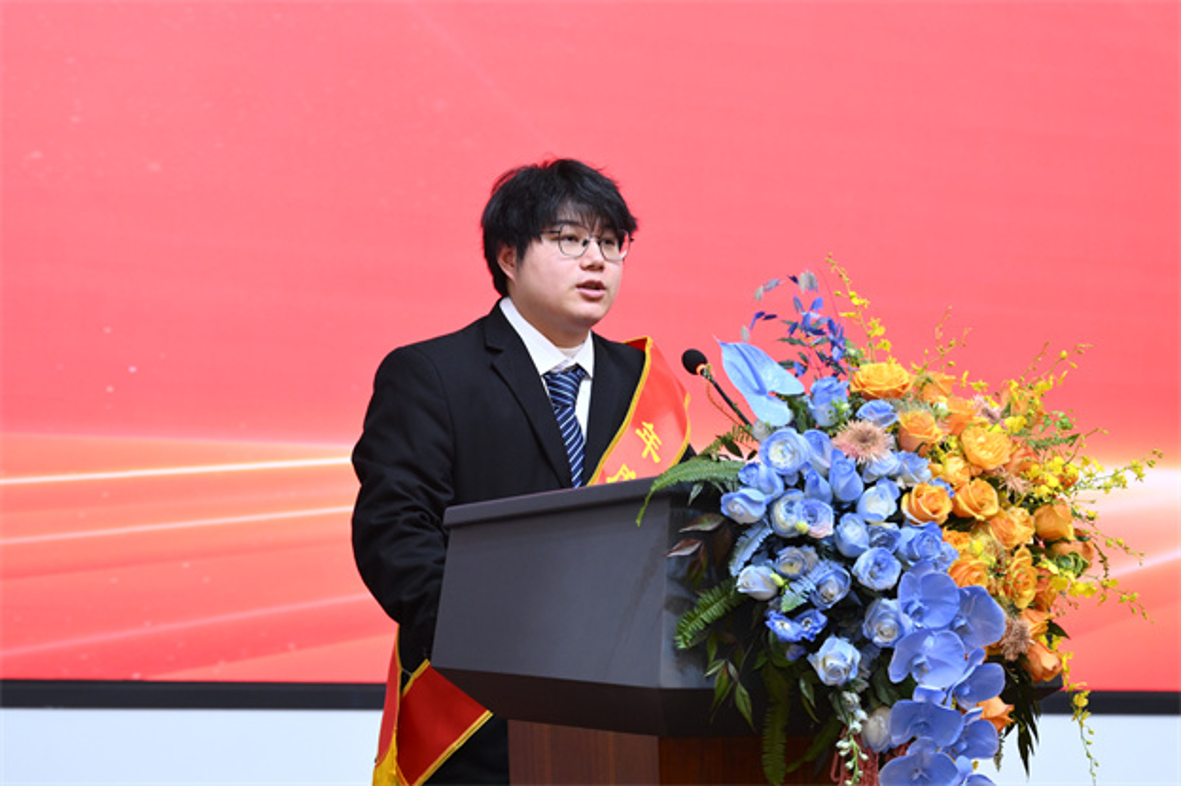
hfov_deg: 19.5
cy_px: 393
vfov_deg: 13.0
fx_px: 3442
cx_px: 590
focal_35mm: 105
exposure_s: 1/160
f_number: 4
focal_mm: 70
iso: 1000
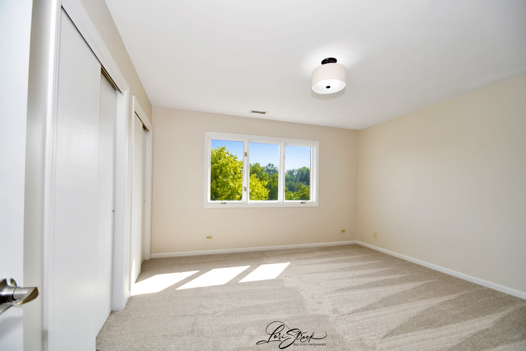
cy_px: 176
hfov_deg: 100.4
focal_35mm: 15
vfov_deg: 77.3
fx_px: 219
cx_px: 263
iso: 400
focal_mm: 10
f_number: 8
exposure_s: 1/1250
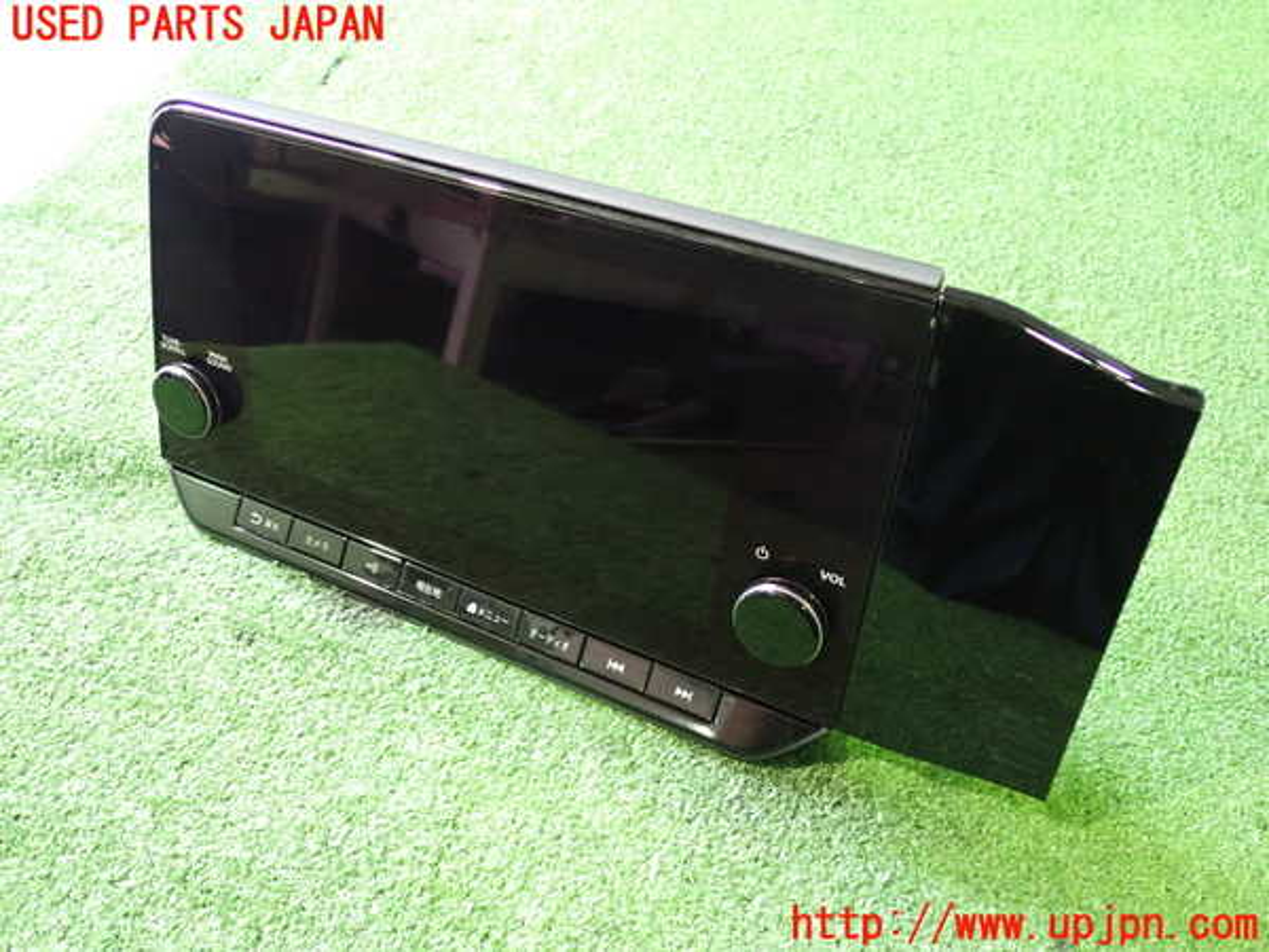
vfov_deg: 46.8
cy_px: 476
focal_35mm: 30
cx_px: 634
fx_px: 1100
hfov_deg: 60.0
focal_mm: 5.4
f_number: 2.3
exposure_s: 1/20
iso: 800
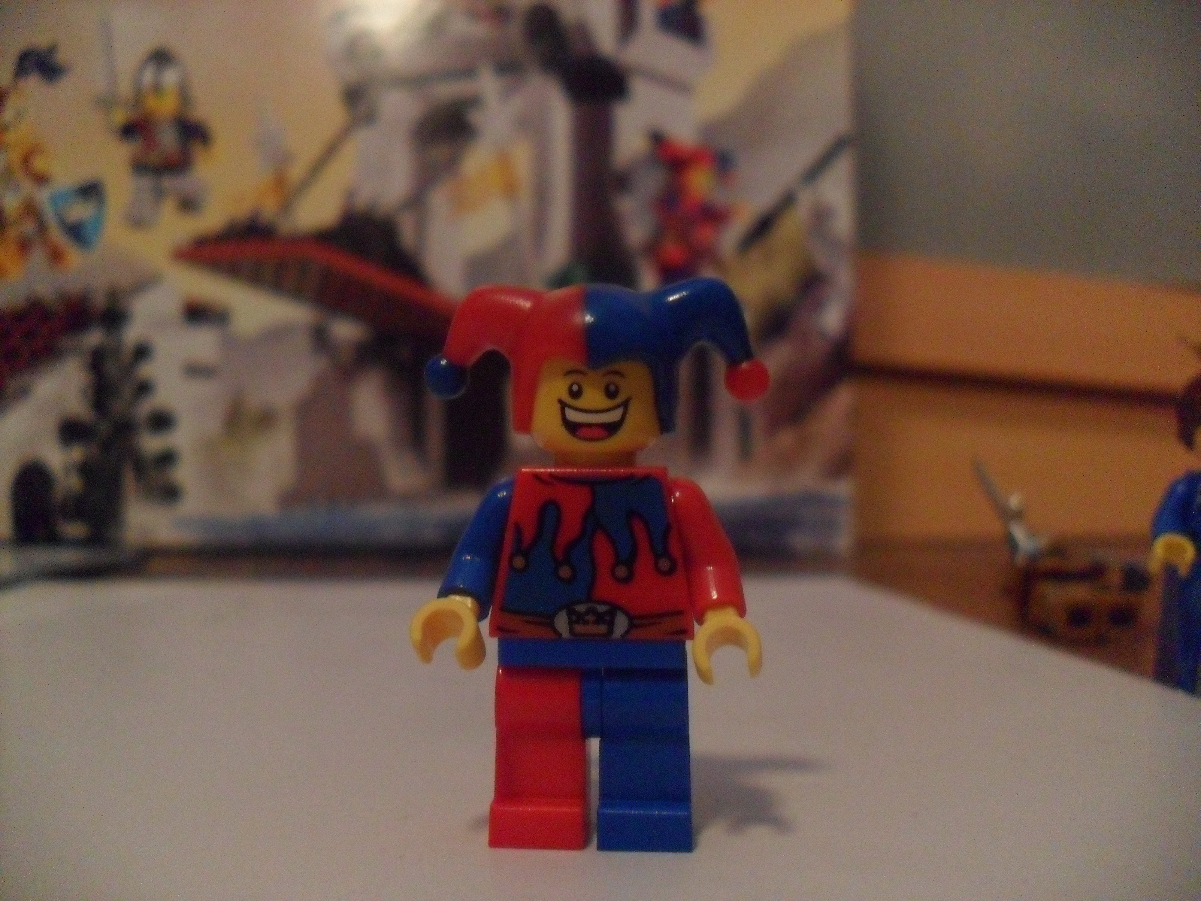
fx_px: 1214
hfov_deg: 52.6
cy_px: 450
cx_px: 600
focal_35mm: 35
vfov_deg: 40.7
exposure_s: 1/8
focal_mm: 6.3
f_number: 3
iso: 480
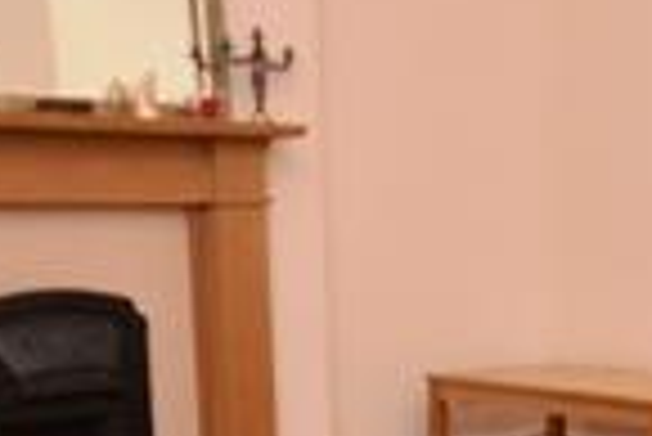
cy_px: 494
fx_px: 1380
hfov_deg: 26.0
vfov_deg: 17.3
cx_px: 540
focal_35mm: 76
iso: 640
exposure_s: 1/60
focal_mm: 11.5
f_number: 8
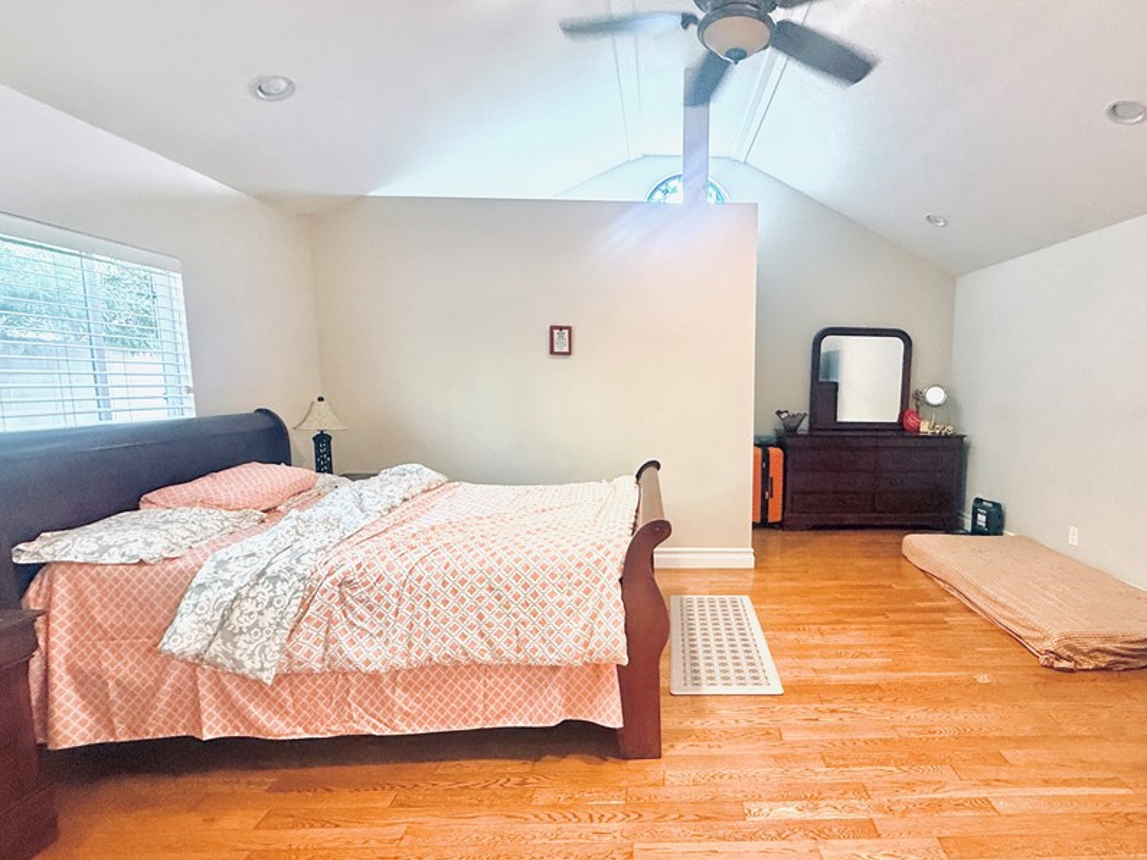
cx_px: 689
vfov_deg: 71.6
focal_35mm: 18
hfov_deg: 86.6
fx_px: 596
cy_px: 448
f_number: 2.2
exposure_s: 1/60
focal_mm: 2.22
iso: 500
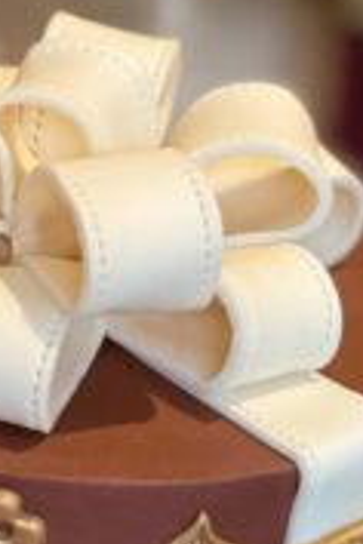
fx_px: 1996
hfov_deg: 10.3
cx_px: 29
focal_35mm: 132
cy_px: 641
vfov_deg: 15.0
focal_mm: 6
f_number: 2
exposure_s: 1/33
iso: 160
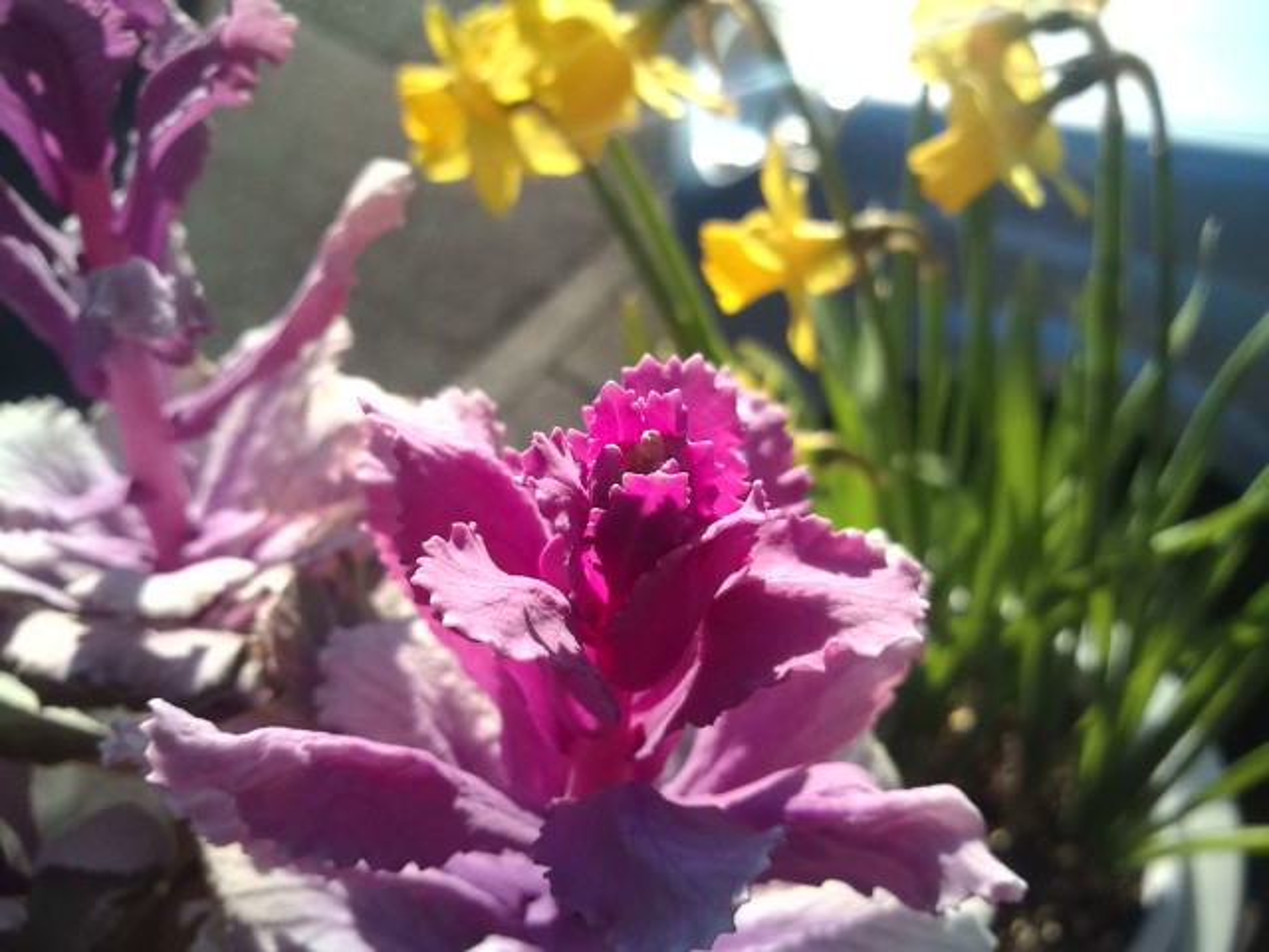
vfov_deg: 44.2
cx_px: 634
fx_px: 1173
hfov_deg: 56.8
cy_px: 476
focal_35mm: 32
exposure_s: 1/588
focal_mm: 3.3
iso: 64
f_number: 2.8
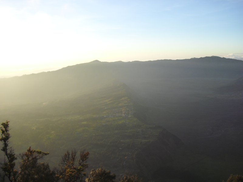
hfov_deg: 49.0
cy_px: 91
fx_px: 267
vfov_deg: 37.7
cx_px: 122
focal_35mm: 38
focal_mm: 6.2
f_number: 2.8
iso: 100
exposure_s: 1/400
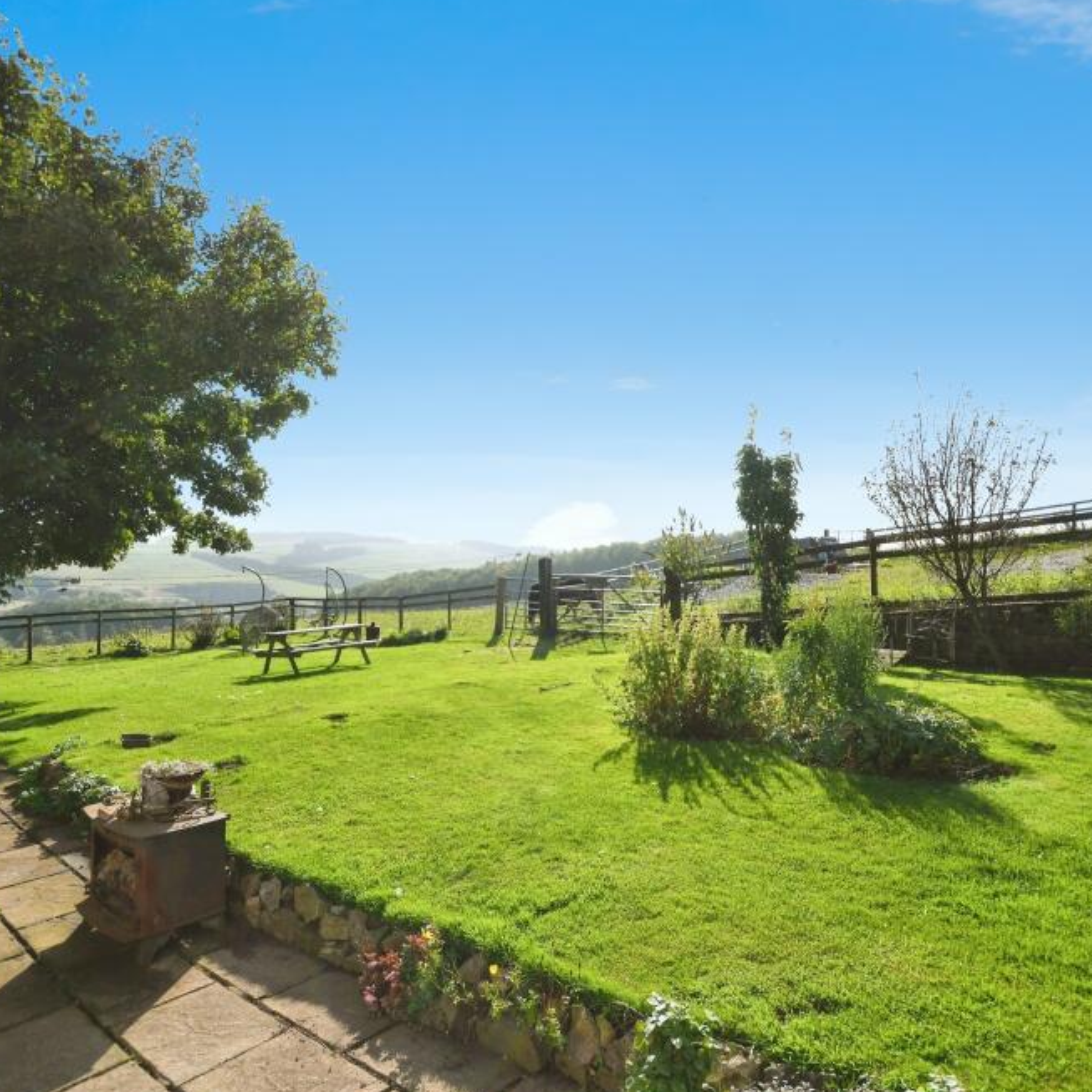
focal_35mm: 20
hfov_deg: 74.8
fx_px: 714
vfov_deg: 74.8
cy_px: 563
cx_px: 515
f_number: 8
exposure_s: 1/1250
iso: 400
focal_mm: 10
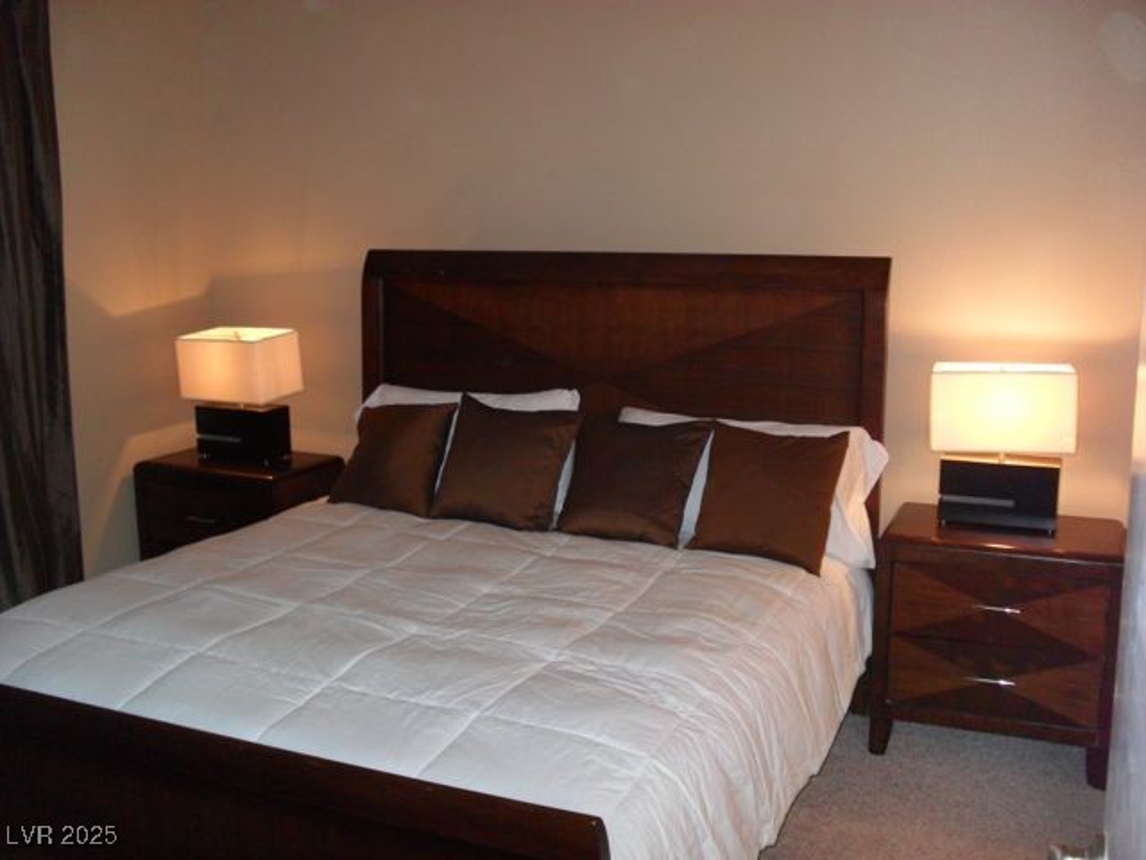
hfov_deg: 52.6
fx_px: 1159
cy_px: 430
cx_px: 573
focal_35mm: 35
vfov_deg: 40.7
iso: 240
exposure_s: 1/45
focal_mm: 6.3
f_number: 3
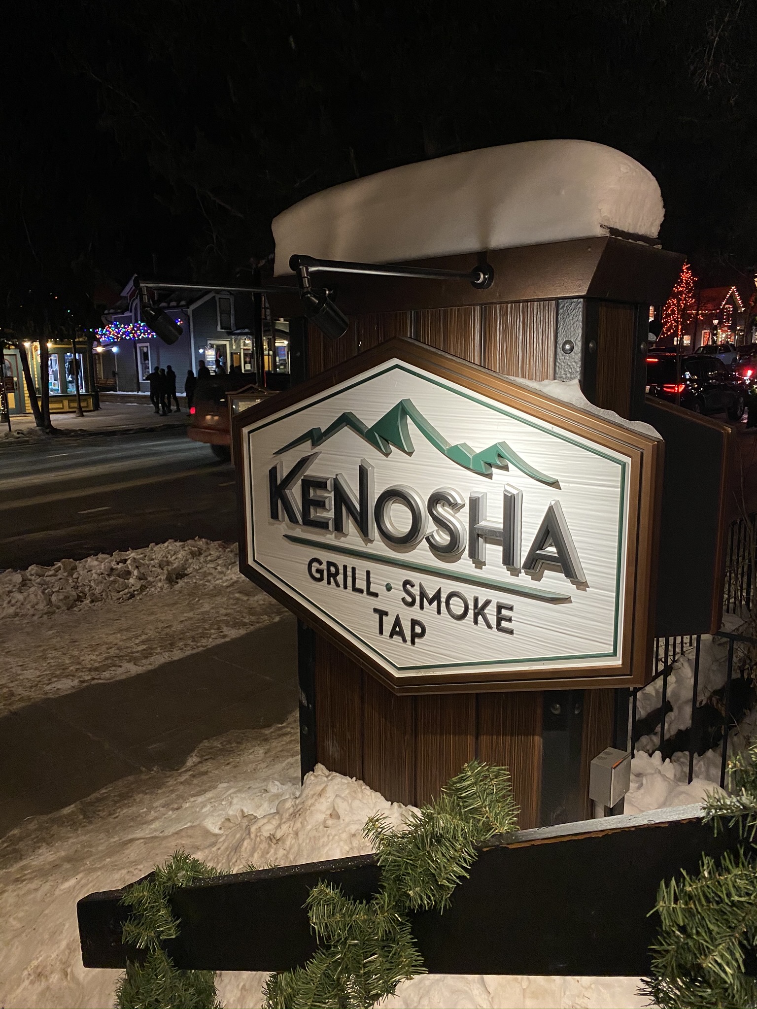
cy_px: 504
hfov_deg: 53.1
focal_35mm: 26
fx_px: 758
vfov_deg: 67.3
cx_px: 378
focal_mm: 4.25
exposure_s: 1/60
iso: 125
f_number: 1.8
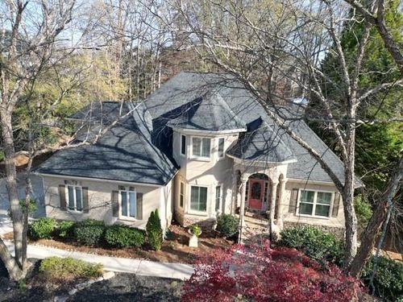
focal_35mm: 24
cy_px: 151
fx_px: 279
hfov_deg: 71.6
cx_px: 202
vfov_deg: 56.8
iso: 100
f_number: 1.7
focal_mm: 6.72
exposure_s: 1/640
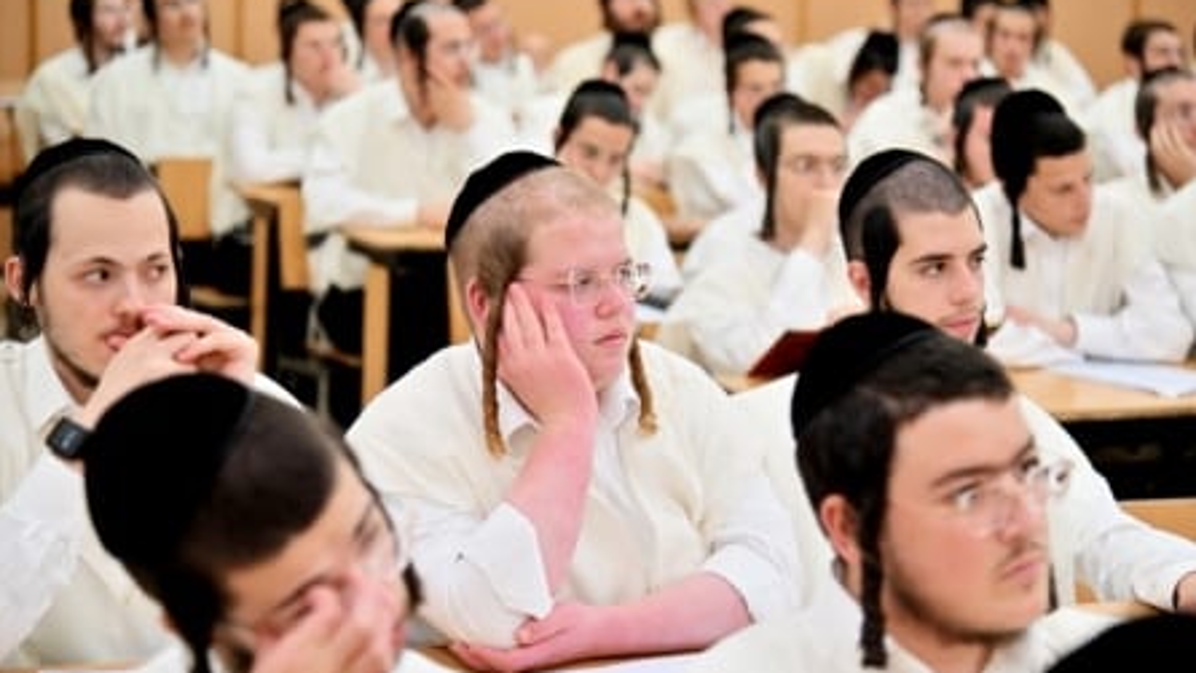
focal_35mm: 100
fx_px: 3172
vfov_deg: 12.1
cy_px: 320
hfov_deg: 21.4
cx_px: 598
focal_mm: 95
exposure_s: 1/320
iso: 1000
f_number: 4
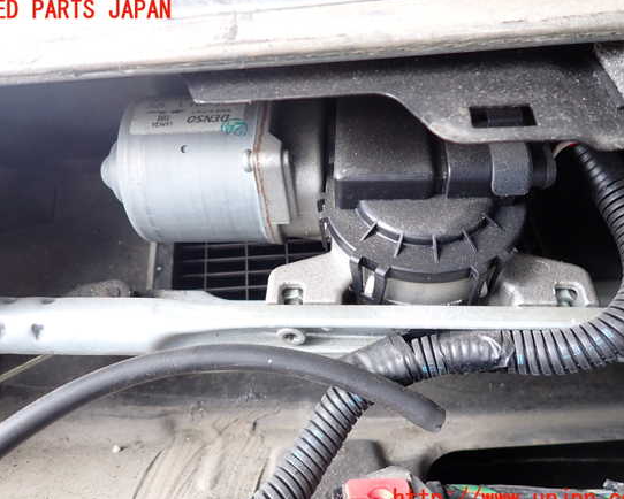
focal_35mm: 27
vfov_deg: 53.2
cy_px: 255
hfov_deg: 64.0
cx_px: 307
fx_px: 499
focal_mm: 4.5
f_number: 2
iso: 200
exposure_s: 1/40
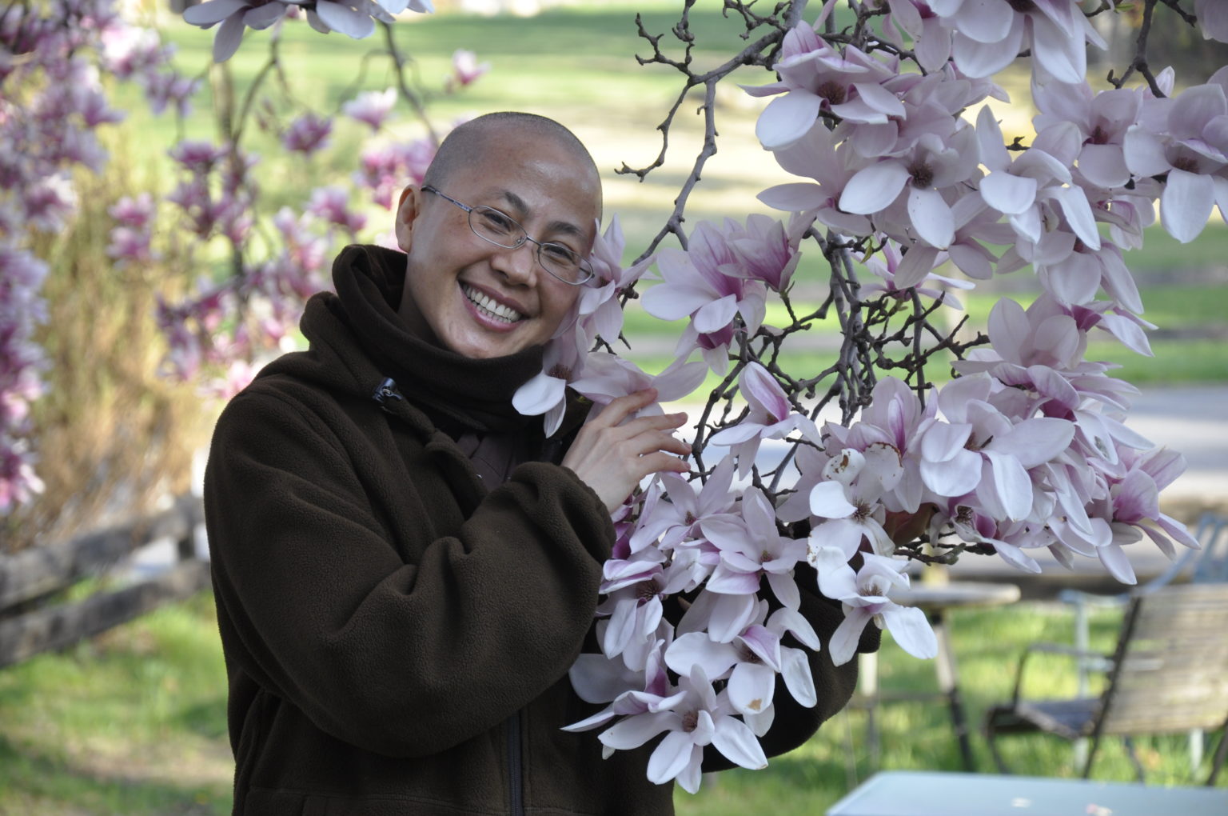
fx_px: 5366
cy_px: 408
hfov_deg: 13.1
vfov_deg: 8.7
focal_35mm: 158
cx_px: 614
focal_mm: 105
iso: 400
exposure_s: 1/160
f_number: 5.6
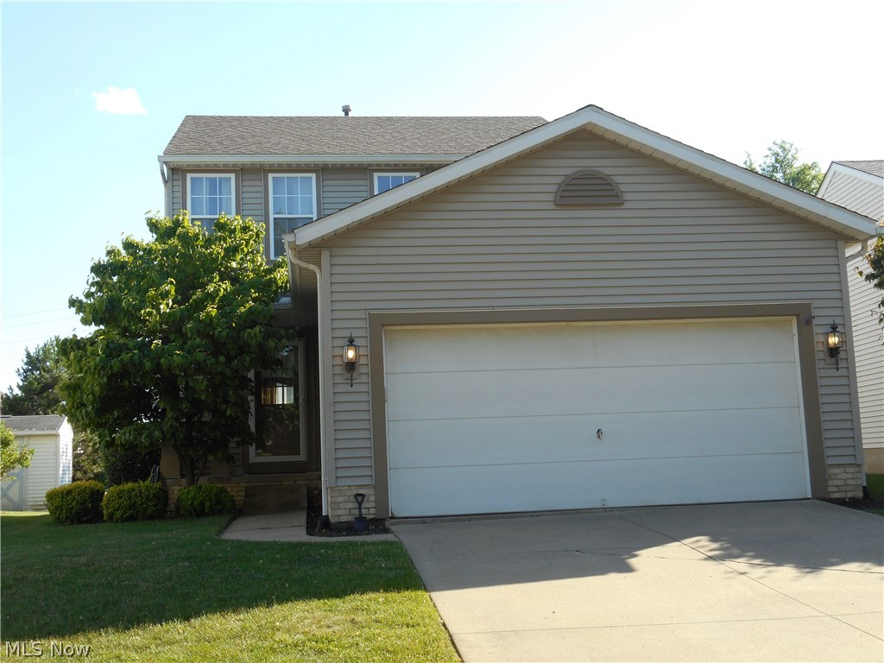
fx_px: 1124
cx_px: 442
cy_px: 332
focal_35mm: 44
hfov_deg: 42.9
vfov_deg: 32.9
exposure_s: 1/160
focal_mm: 7.9
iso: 80
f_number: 4.7
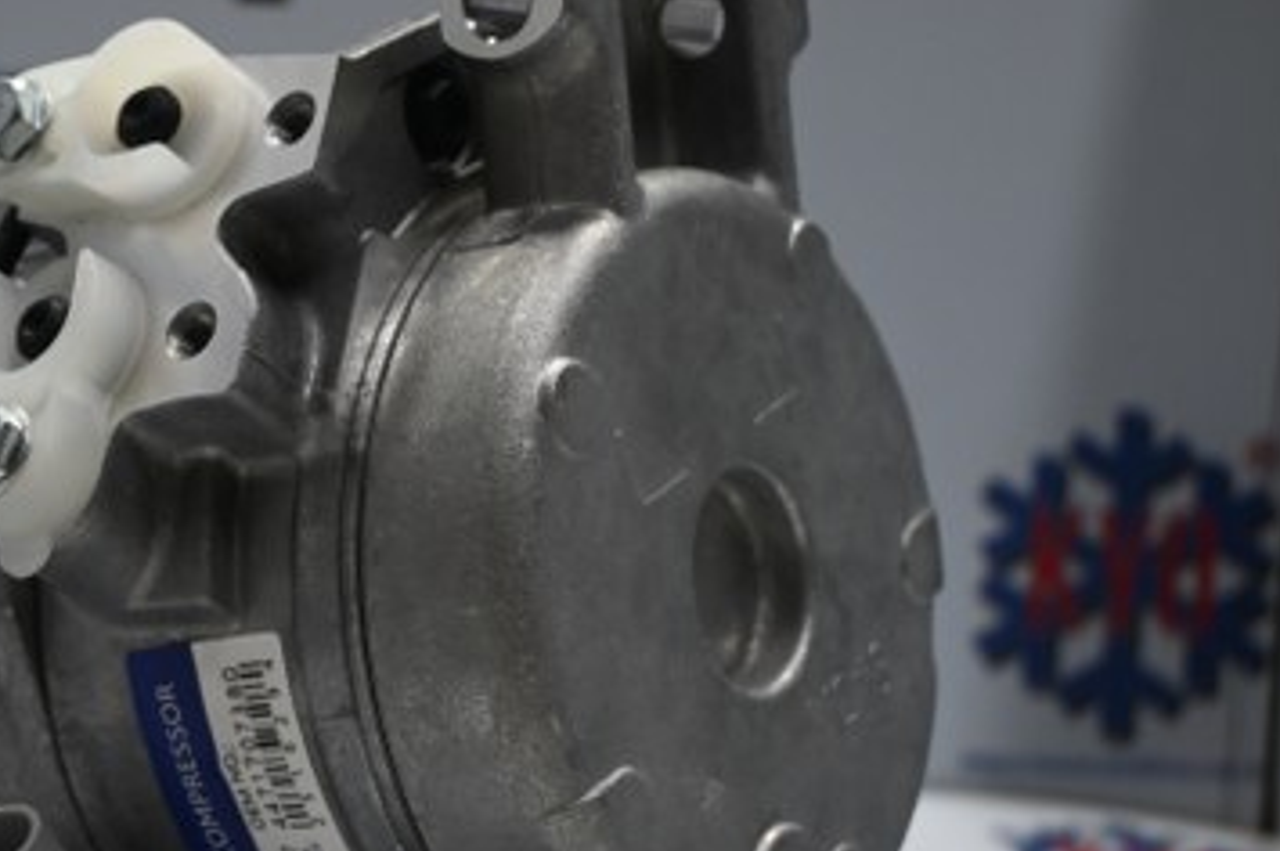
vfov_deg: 15.3
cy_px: 566
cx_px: 306
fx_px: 3156
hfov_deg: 22.7
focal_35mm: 89
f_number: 5.3
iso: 640
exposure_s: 1/60
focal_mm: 35
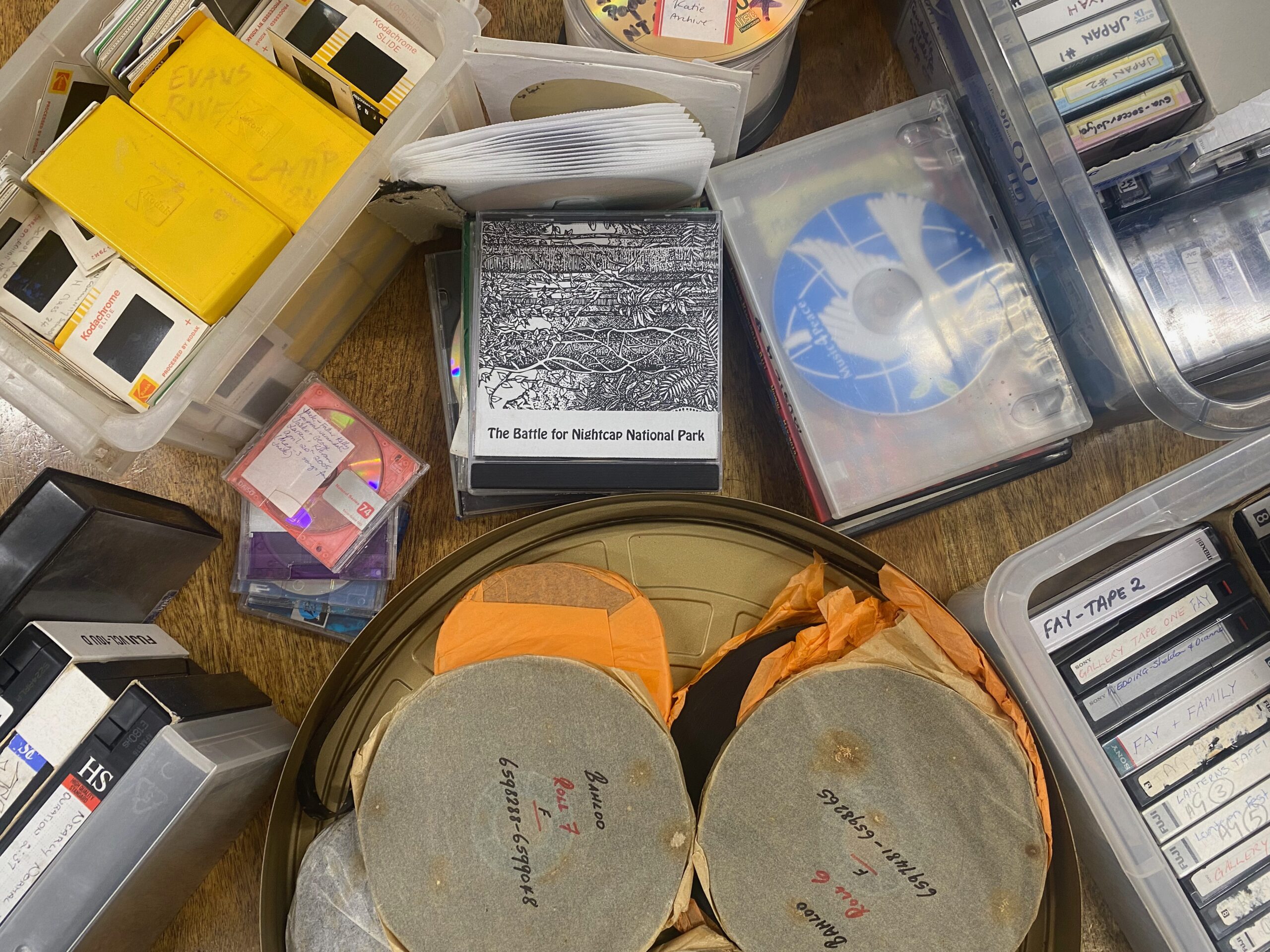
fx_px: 954
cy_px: 476
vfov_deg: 53.1
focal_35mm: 26
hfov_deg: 67.3
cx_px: 635
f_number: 1.8
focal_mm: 4.25
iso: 64
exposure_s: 1/50
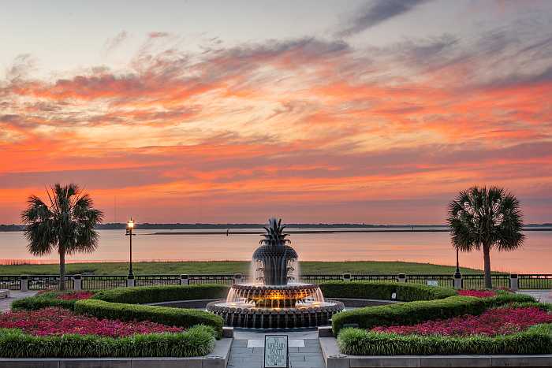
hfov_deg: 34.5
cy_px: 184
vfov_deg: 23.4
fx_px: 889
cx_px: 276
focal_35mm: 58
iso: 64
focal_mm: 58
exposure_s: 1/6
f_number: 13
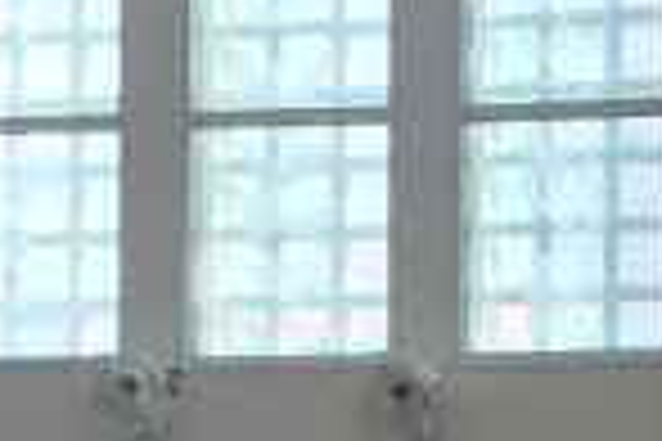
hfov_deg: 11.0
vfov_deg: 7.2
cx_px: 685
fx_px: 3402
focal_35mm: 185
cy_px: 812
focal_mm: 4.15
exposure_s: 1/40
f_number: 2.2
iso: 25
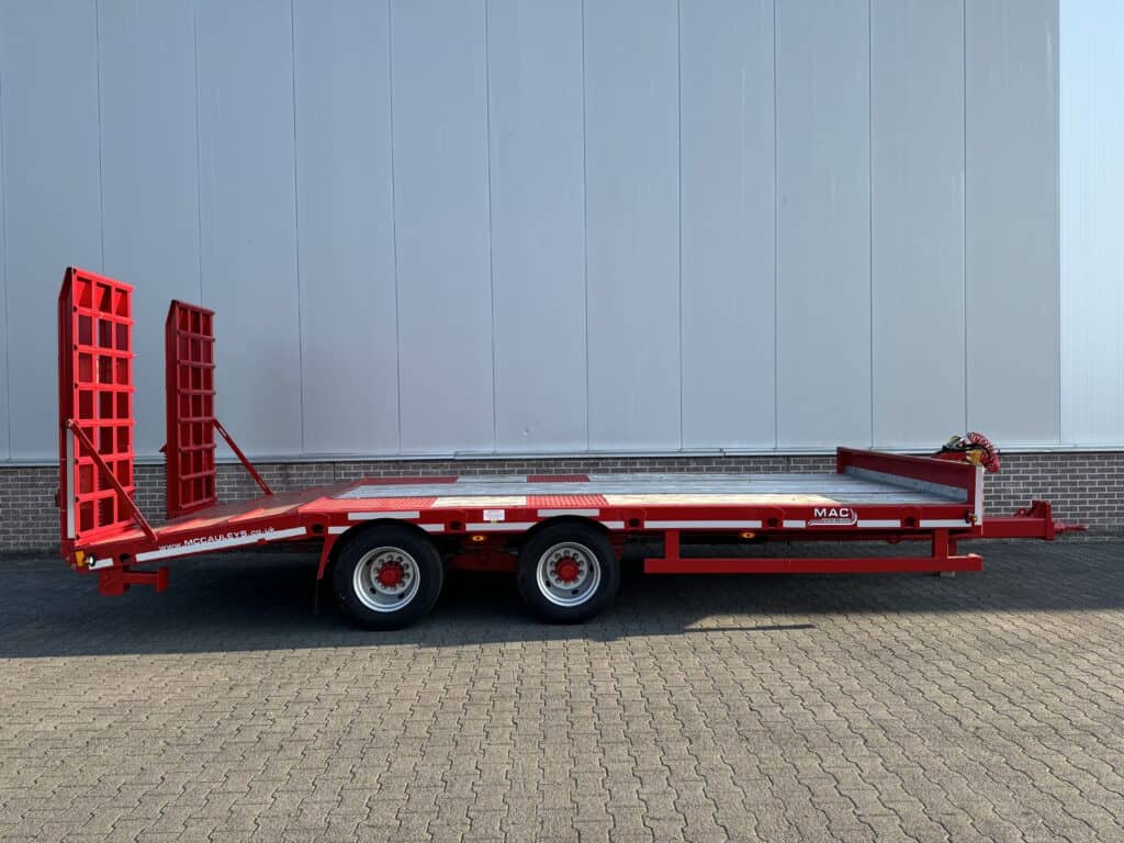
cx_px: 562
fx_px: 779
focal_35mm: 24
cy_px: 422
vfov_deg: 56.8
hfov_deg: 71.6
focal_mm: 6.76
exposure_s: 1/730
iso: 80
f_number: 1.78
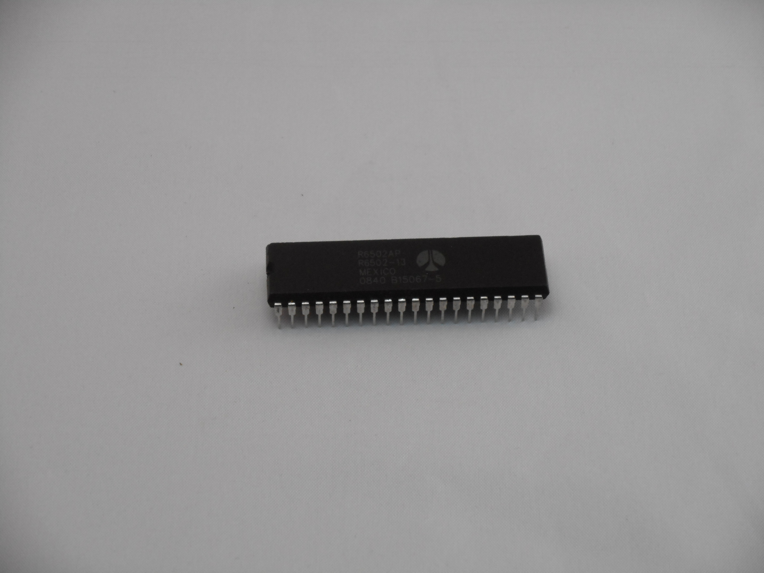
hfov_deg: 19.3
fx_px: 2251
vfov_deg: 14.5
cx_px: 382
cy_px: 286
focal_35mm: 102
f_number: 5.8
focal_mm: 18.2
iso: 360
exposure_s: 1/60
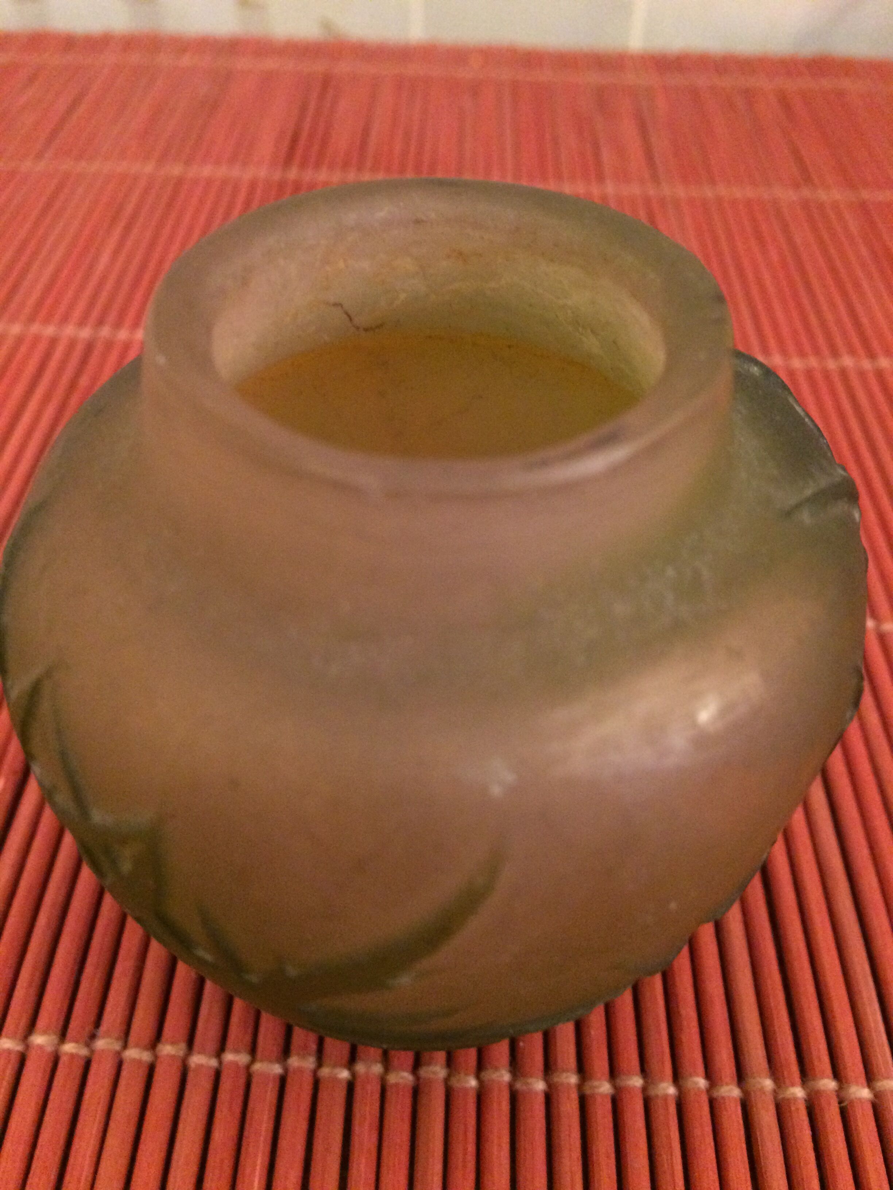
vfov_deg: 61.7
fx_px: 997
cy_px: 595
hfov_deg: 48.2
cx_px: 446
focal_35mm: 29
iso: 500
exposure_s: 1/17
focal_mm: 4.15
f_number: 2.2
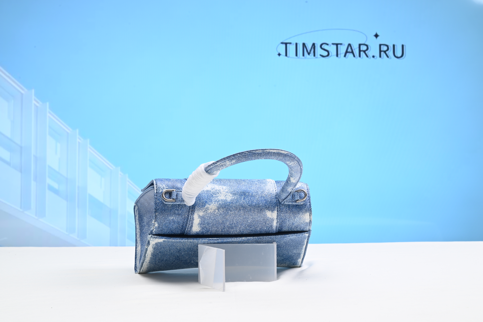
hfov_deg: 48.4
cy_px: 161
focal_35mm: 40
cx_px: 242
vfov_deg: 33.4
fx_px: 537
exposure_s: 1/2
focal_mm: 40
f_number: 16
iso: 100
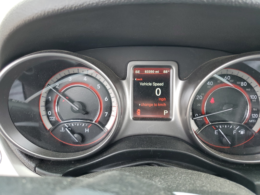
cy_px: 98
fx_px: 195
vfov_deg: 53.1
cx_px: 130
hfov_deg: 67.3
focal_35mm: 26
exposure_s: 1/120
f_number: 1.5
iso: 67
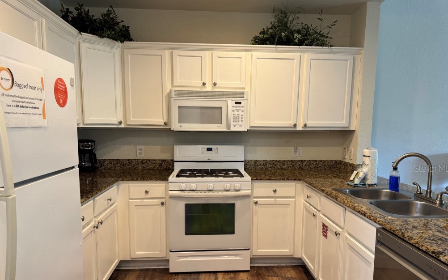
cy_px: 168
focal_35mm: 26
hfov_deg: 70.4
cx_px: 227
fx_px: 317
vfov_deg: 47.3
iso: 125
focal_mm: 6.76
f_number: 1.78
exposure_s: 1/60
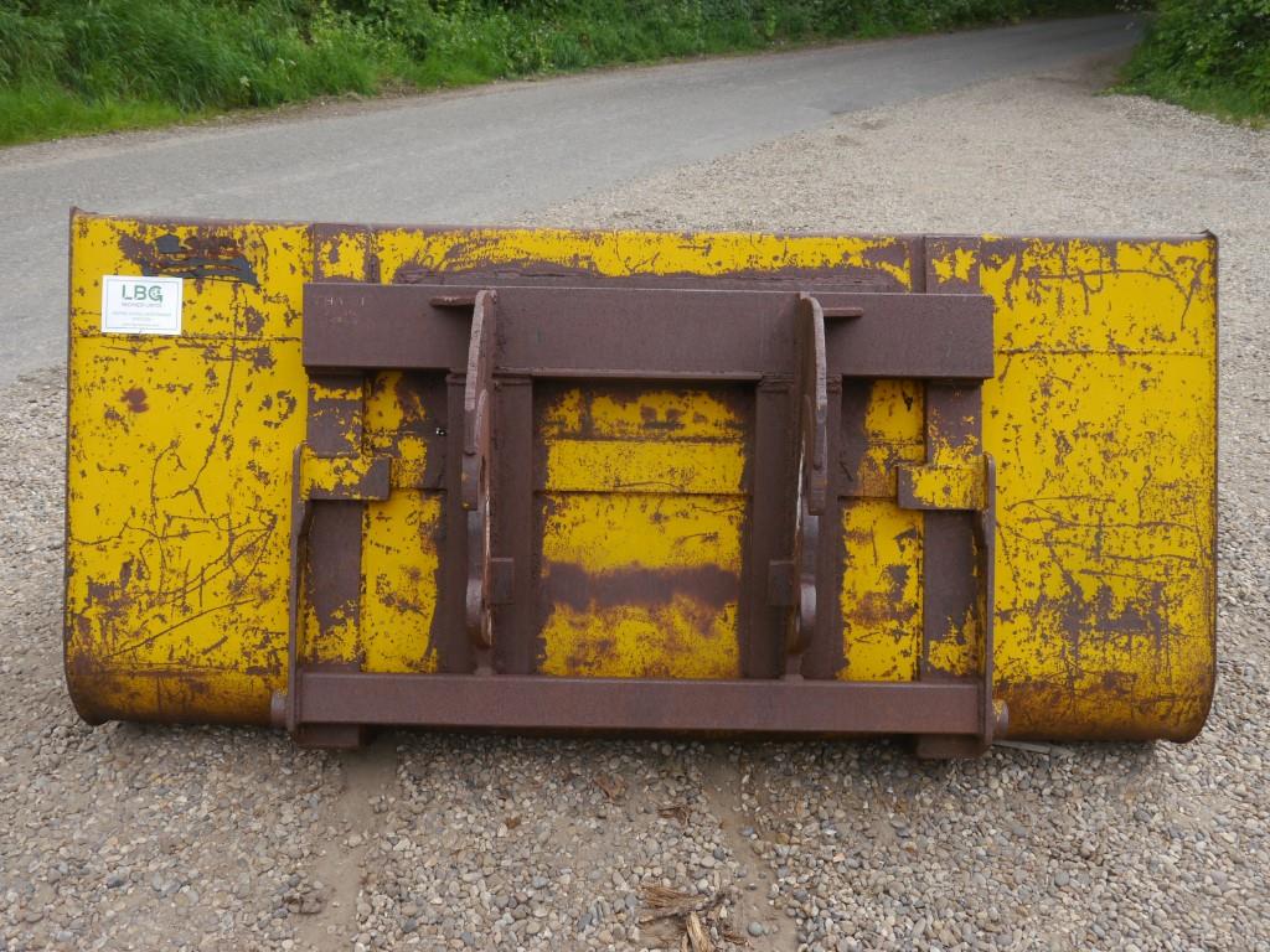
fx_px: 1174
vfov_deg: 44.2
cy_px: 476
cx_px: 635
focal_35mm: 32
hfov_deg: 56.8
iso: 160
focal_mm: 16
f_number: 5.6
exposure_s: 1/160
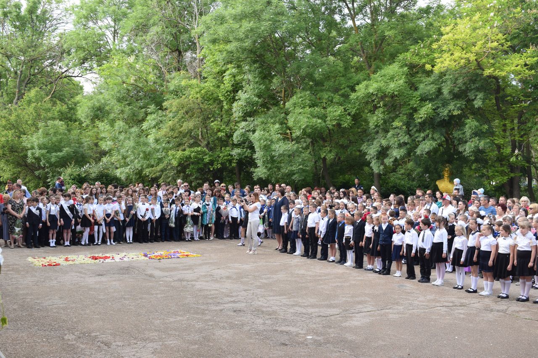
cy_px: 179
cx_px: 269
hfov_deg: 45.0
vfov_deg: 30.8
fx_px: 650
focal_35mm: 44
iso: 400
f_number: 7.1
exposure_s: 1/200
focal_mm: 29
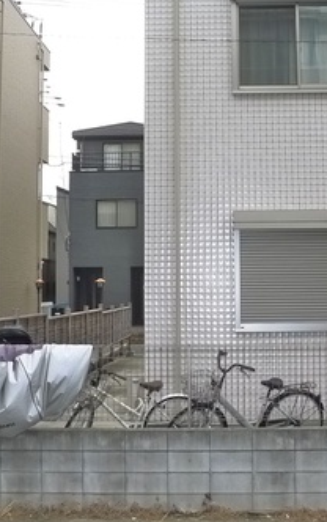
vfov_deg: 30.6
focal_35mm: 67
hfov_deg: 19.4
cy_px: 221
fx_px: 954
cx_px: 234
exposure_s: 1/500
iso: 400
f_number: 3.5
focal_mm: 6.4
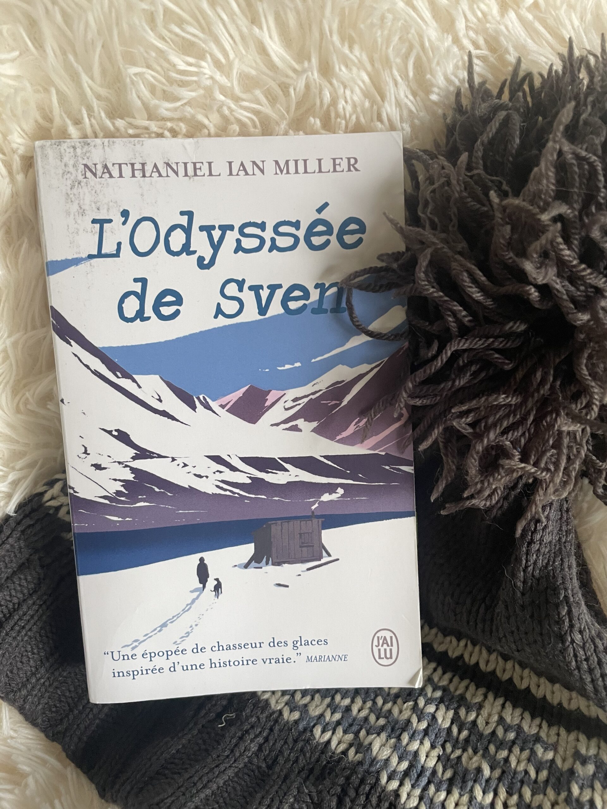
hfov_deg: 53.1
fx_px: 608
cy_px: 404
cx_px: 304
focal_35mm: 26
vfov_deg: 67.3
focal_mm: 4.2
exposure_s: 1/60
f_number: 1.6
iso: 200
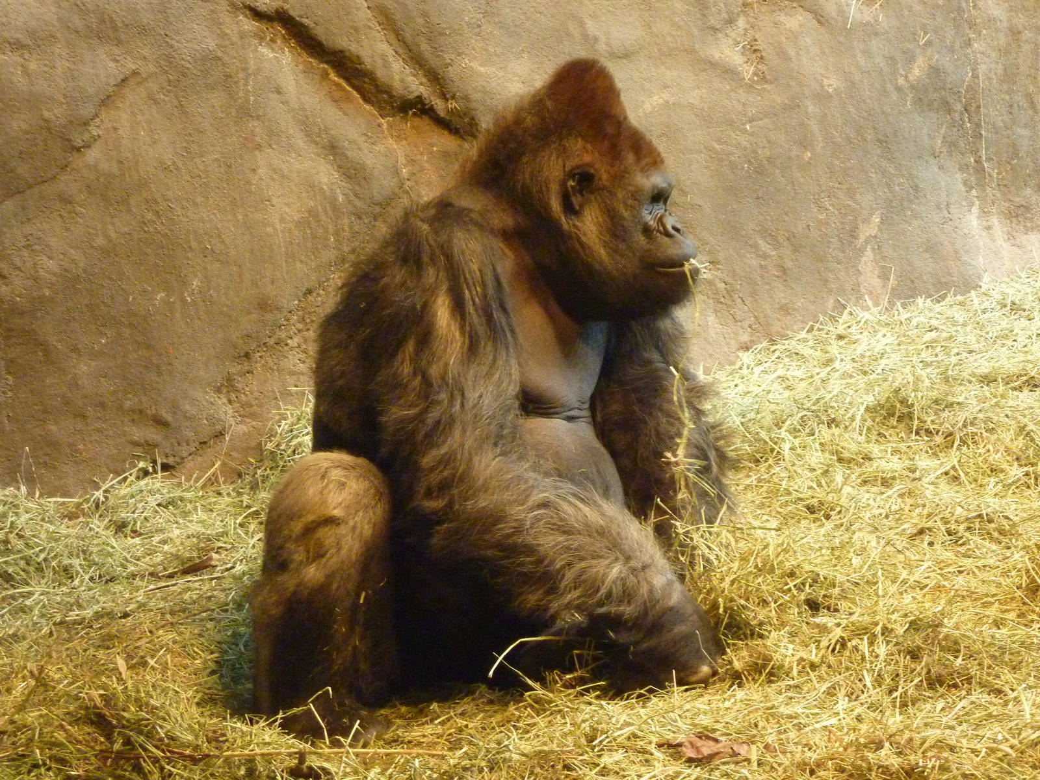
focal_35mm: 83
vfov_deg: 17.8
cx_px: 520
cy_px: 390
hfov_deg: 23.6
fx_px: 2494
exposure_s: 1/30
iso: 800
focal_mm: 13.7
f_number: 4.2
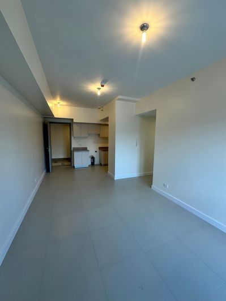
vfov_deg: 102.1
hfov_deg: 85.7
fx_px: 122
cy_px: 150
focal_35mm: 14
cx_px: 113
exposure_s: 1/120
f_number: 2.2
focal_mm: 2.22
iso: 64
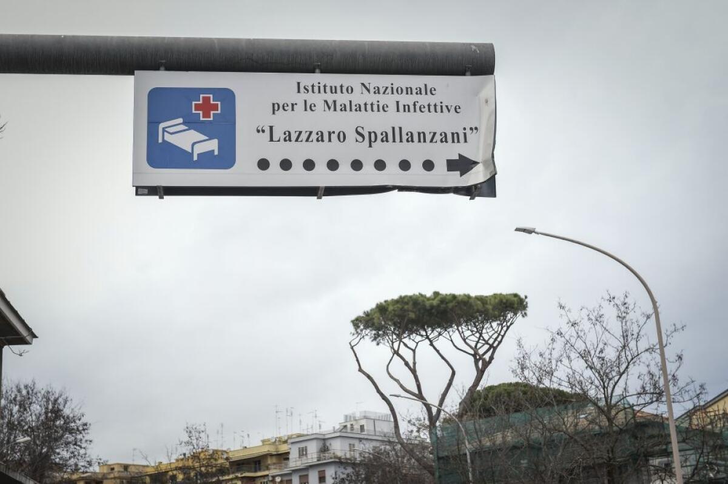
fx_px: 1172
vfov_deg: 23.4
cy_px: 242
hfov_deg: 34.5
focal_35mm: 58
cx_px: 364
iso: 320
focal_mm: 58
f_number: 5
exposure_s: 1/160
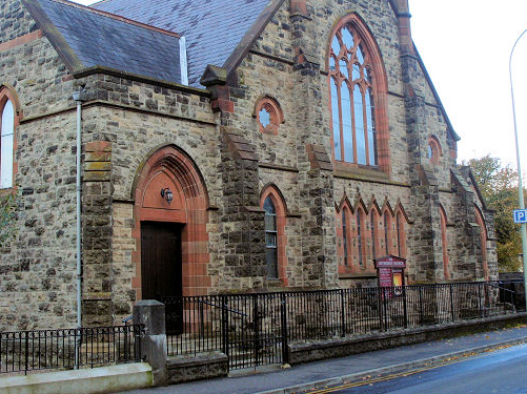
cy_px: 116
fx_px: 776
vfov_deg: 28.2
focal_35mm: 51
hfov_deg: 37.5
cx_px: 244
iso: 80
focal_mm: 7.8
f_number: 3.7
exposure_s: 1/125
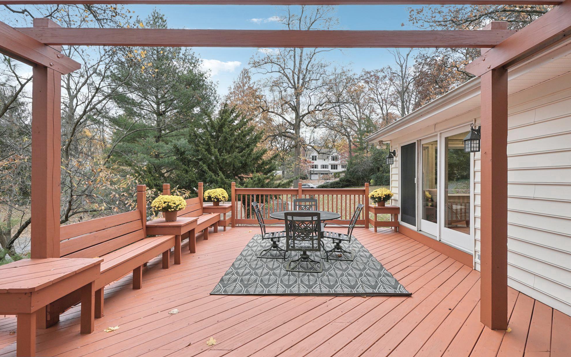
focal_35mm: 17
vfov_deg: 68.0
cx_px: 291
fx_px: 265
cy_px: 180
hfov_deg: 94.3
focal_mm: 16
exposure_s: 1/13
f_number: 8
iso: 100
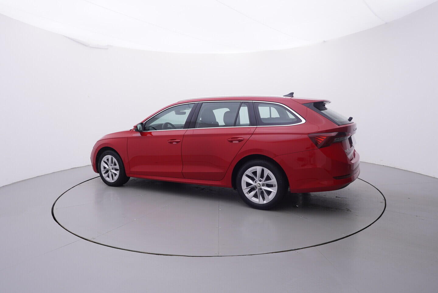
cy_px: 146
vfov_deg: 56.2
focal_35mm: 22
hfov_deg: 77.3
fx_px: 274
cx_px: 219
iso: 200
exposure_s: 1/80
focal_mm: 15
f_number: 5
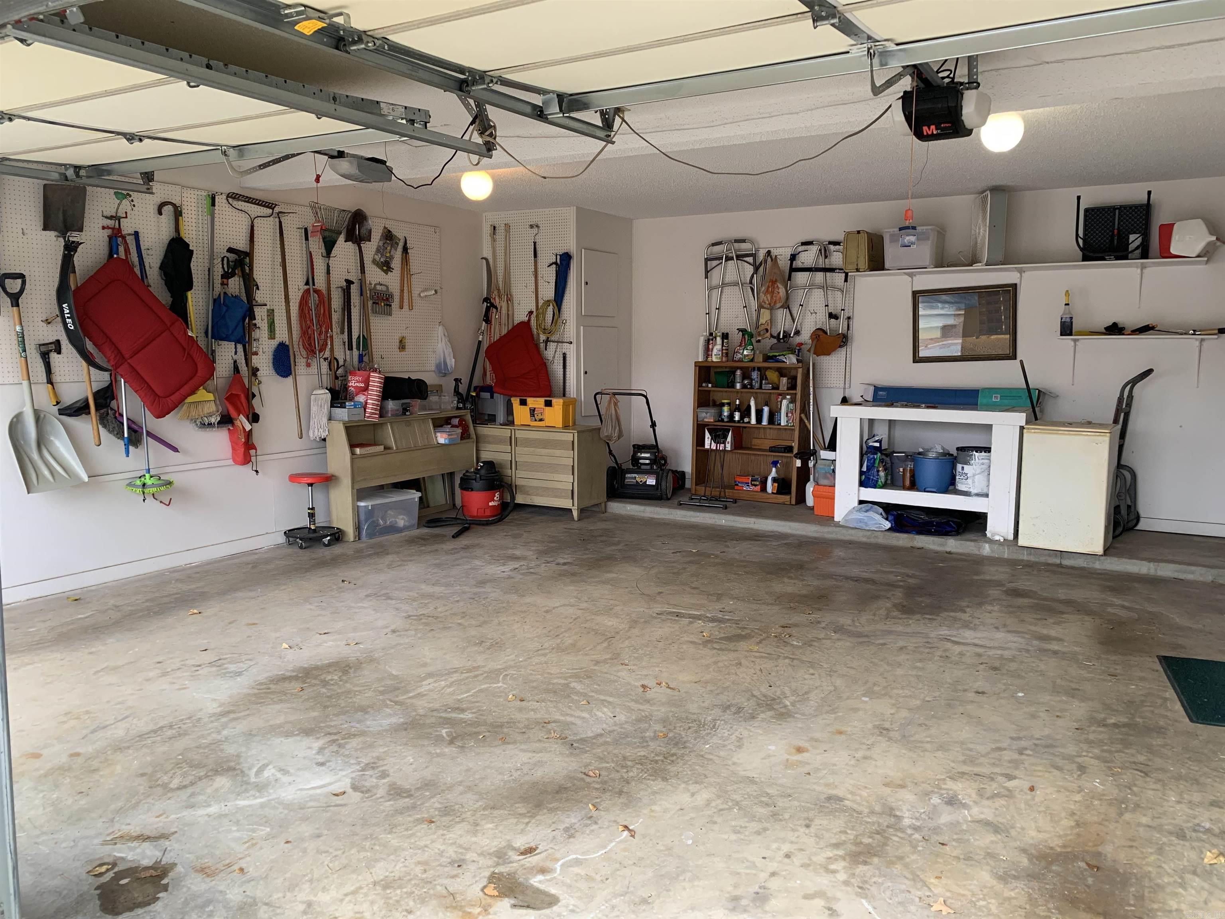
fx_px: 920
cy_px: 460
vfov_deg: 53.1
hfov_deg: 67.3
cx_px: 612
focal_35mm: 26
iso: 80
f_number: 1.8
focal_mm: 4.25
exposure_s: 1/121
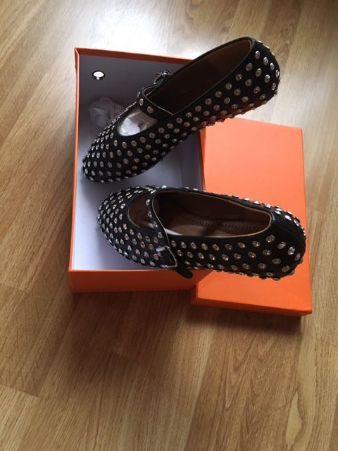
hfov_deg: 48.2
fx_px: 378
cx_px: 169
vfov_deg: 61.7
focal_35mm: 29
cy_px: 226
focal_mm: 4.15
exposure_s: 1/33
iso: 200
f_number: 2.2
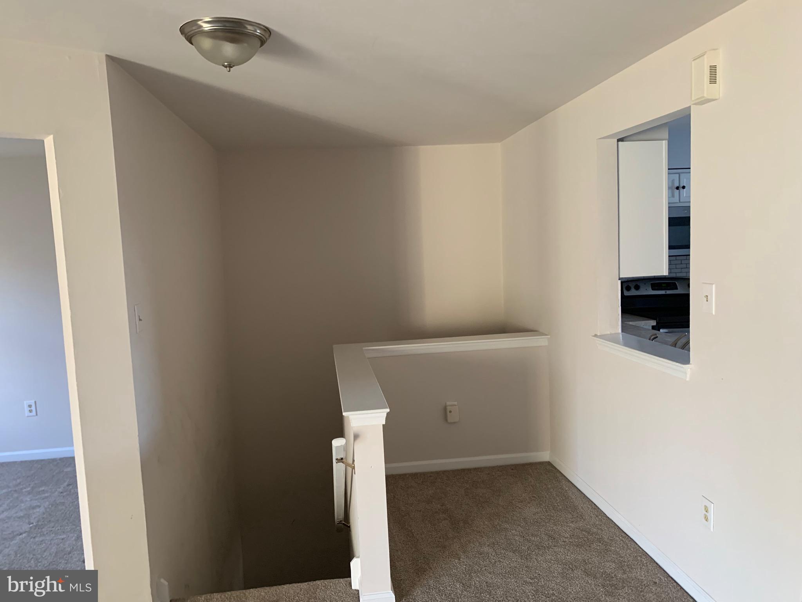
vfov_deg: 53.1
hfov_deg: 67.3
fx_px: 602
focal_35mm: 26
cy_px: 301
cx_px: 401
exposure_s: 1/60
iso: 200
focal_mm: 4.25
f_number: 1.8
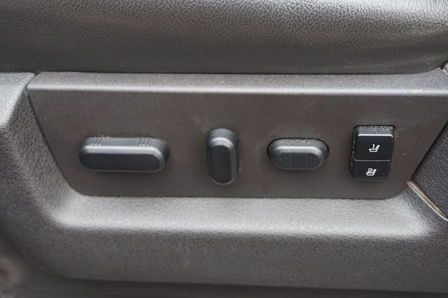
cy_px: 147
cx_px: 233
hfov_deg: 43.2
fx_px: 566
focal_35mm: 46
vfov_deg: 29.5
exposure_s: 1/60
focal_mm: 29
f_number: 4.5
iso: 640
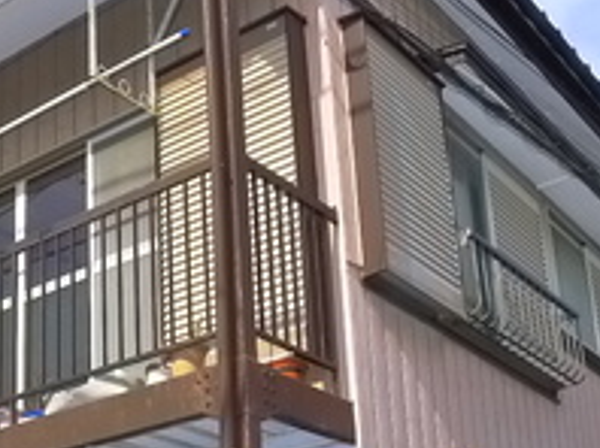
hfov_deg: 22.6
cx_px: 91
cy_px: 459
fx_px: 1472
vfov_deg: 16.9
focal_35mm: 85
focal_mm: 5.1
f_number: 4
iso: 400
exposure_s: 1/640
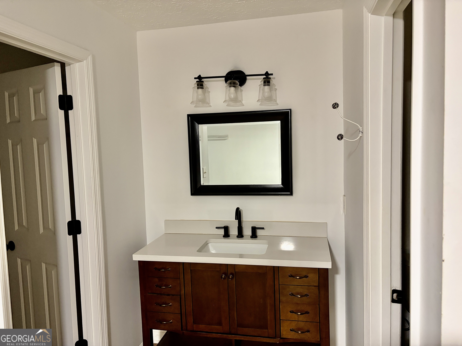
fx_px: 347
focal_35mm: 26
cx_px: 231
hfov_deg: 67.3
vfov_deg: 53.1
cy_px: 173
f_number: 1.6
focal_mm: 5.96
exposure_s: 1/40
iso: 500
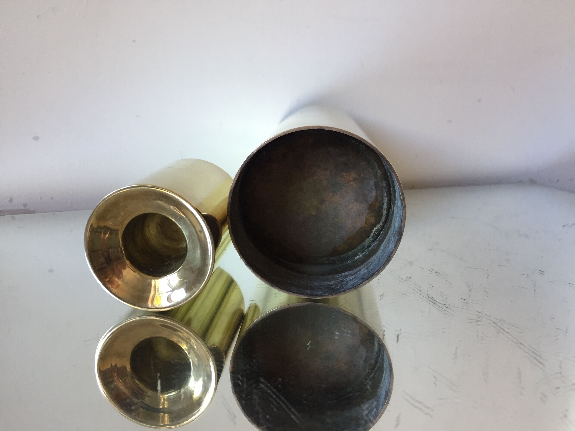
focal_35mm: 29
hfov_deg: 61.7
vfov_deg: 48.2
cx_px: 288
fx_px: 482
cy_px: 216
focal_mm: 4.15
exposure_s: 1/33
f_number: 2.2
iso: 64
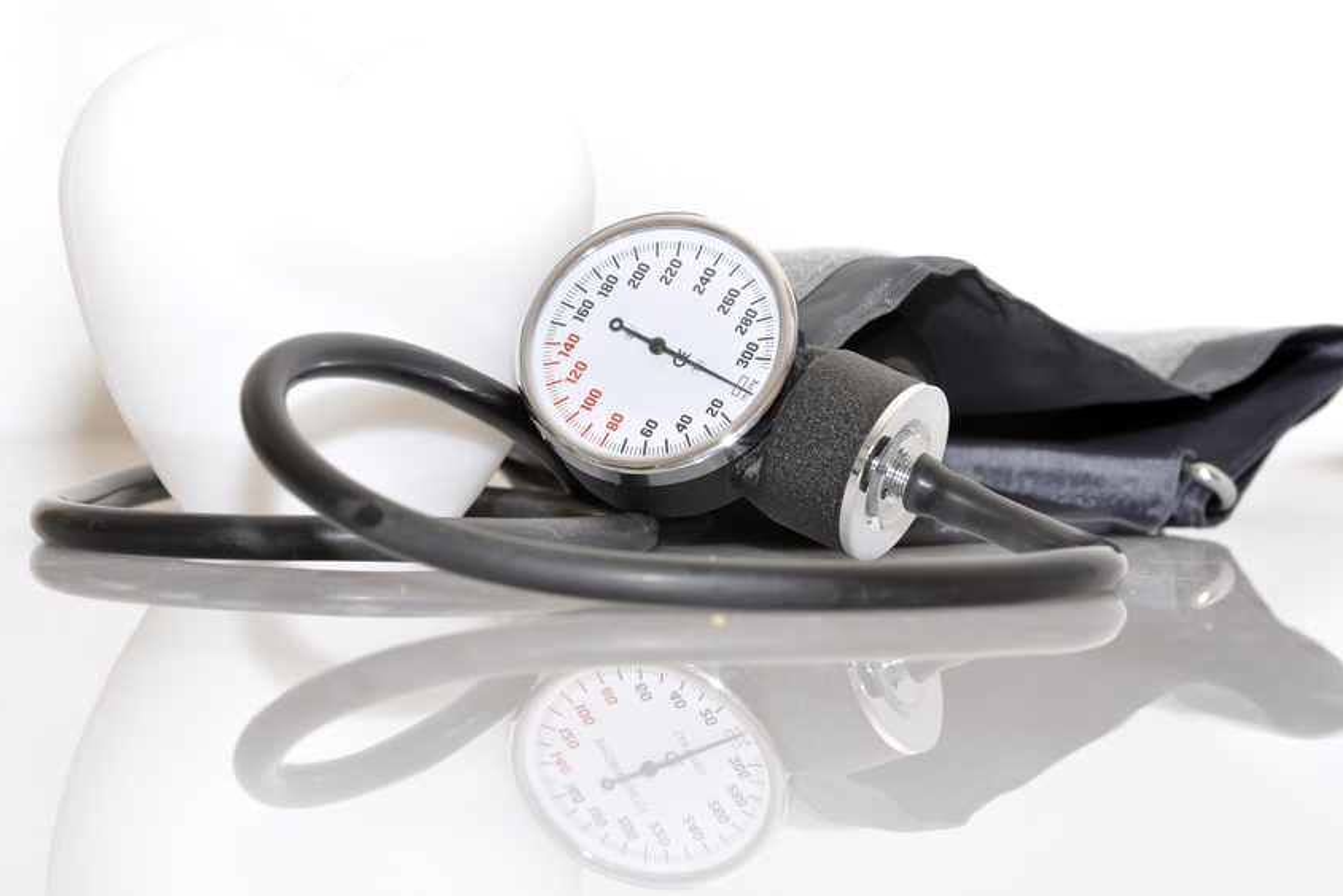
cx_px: 670
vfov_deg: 8.7
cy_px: 448
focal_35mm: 159
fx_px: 5914
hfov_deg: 13.0
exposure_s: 1/125
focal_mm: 105
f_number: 7.1
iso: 200
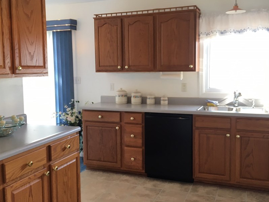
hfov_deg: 50.1
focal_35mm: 37
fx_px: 287
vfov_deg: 38.6
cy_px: 97
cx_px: 135
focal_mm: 4.15
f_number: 2.2
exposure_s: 1/30
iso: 64
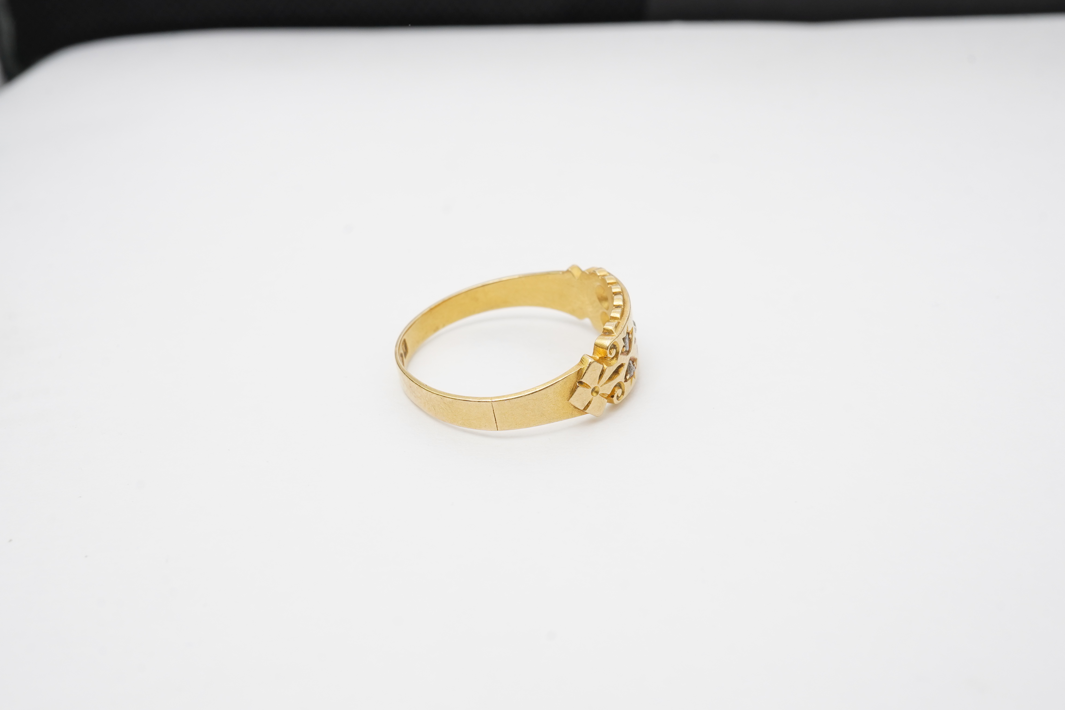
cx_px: 532
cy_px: 355
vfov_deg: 29.9
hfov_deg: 43.6
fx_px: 1331
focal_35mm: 45
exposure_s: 1/100
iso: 640
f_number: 22
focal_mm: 30
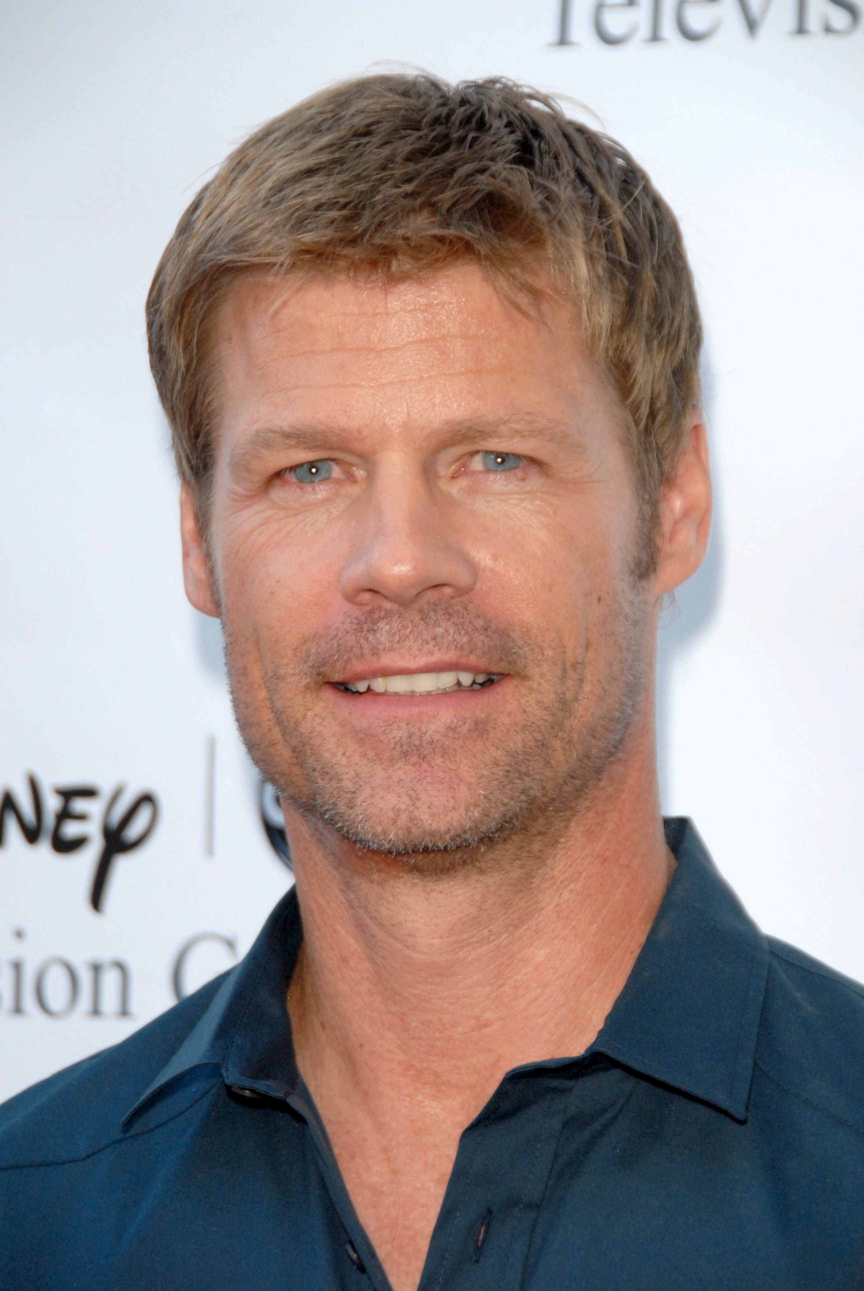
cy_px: 646
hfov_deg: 7.7
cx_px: 432
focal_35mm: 180
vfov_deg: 11.4
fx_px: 6461
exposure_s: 1/200
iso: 400
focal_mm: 120
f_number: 5.3
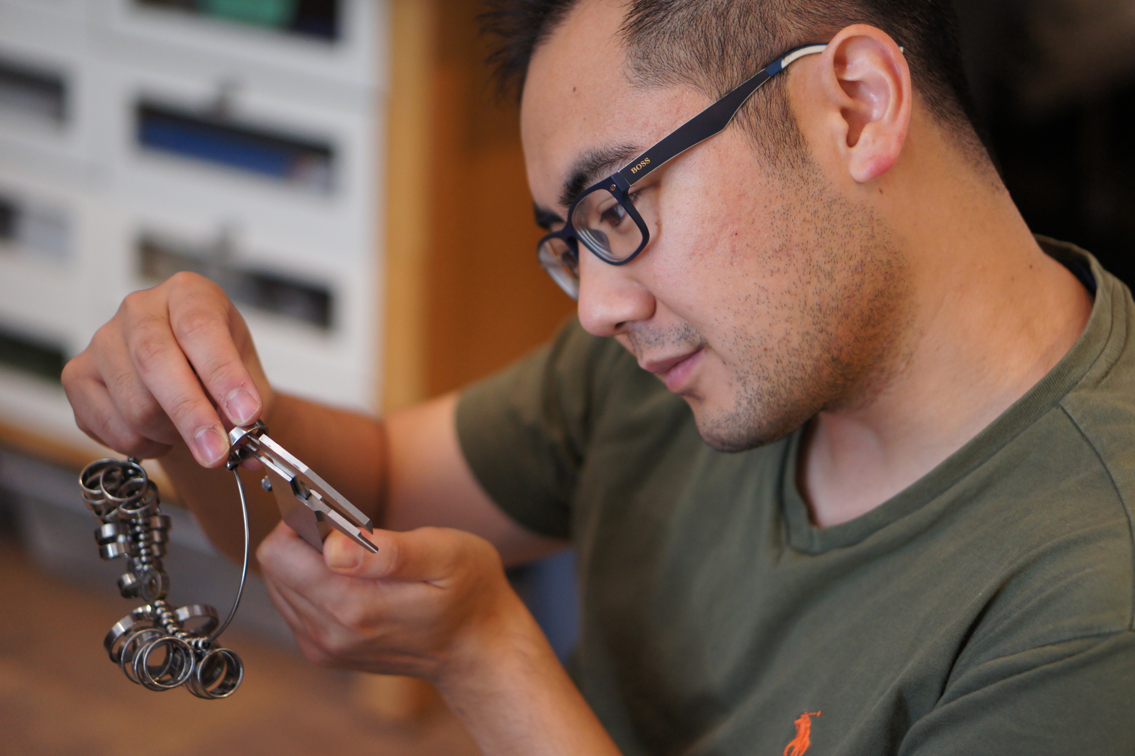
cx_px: 566
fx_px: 2395
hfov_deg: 26.7
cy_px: 375
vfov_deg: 17.9
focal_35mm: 76
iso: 800
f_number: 1.8
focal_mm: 50
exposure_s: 1/160
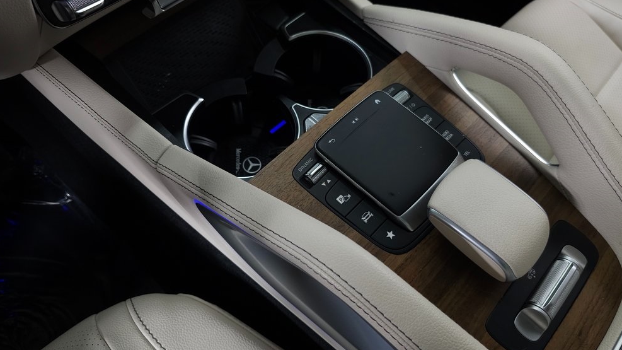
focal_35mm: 26
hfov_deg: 71.9
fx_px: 429
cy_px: 155
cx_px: 316
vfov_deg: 44.3
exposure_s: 1/60
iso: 125
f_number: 1.7
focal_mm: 6.3
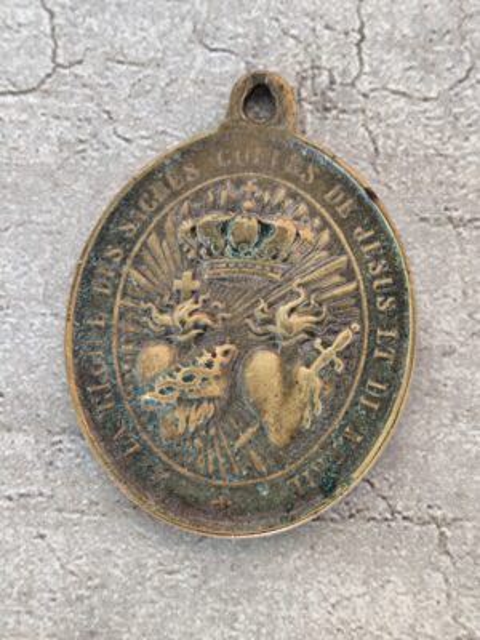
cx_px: 240
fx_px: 1719
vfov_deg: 21.1
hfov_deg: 15.9
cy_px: 320
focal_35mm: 93
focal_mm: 6.19
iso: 400
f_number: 1.65
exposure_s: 1/25
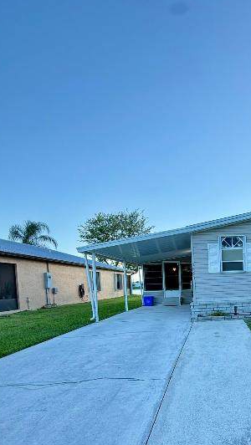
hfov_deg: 46.2
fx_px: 260
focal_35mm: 22
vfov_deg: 78.3
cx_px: 229
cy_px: 300
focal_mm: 2.22
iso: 64
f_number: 2.2
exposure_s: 1/177
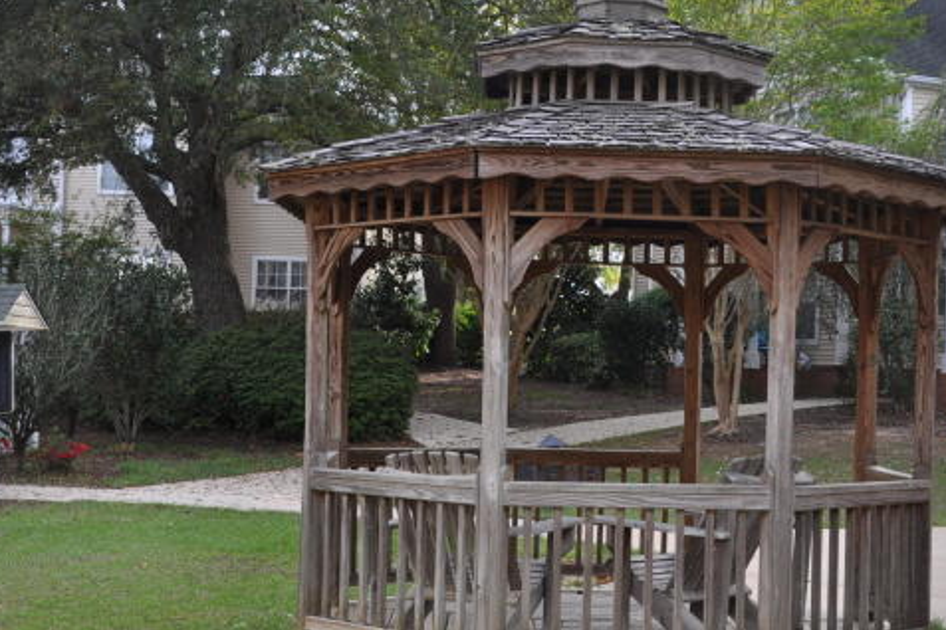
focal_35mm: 59
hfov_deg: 33.9
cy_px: 346
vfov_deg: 23.0
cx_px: 543
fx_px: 1550
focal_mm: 26
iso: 250
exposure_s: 1/125
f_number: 5.6
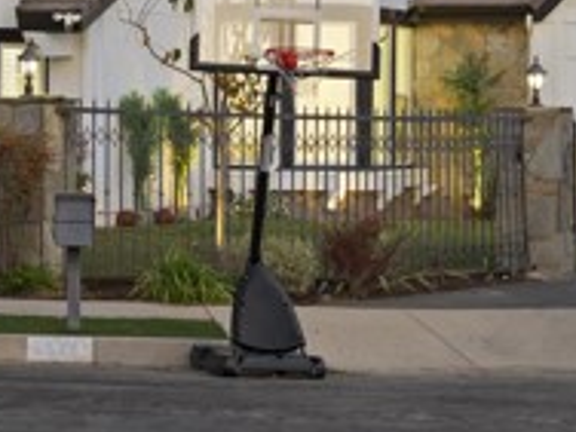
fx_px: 2396
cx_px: 40
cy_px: 75
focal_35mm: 144
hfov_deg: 13.6
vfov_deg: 10.3
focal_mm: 47
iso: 1600
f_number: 5.6
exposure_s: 1/3
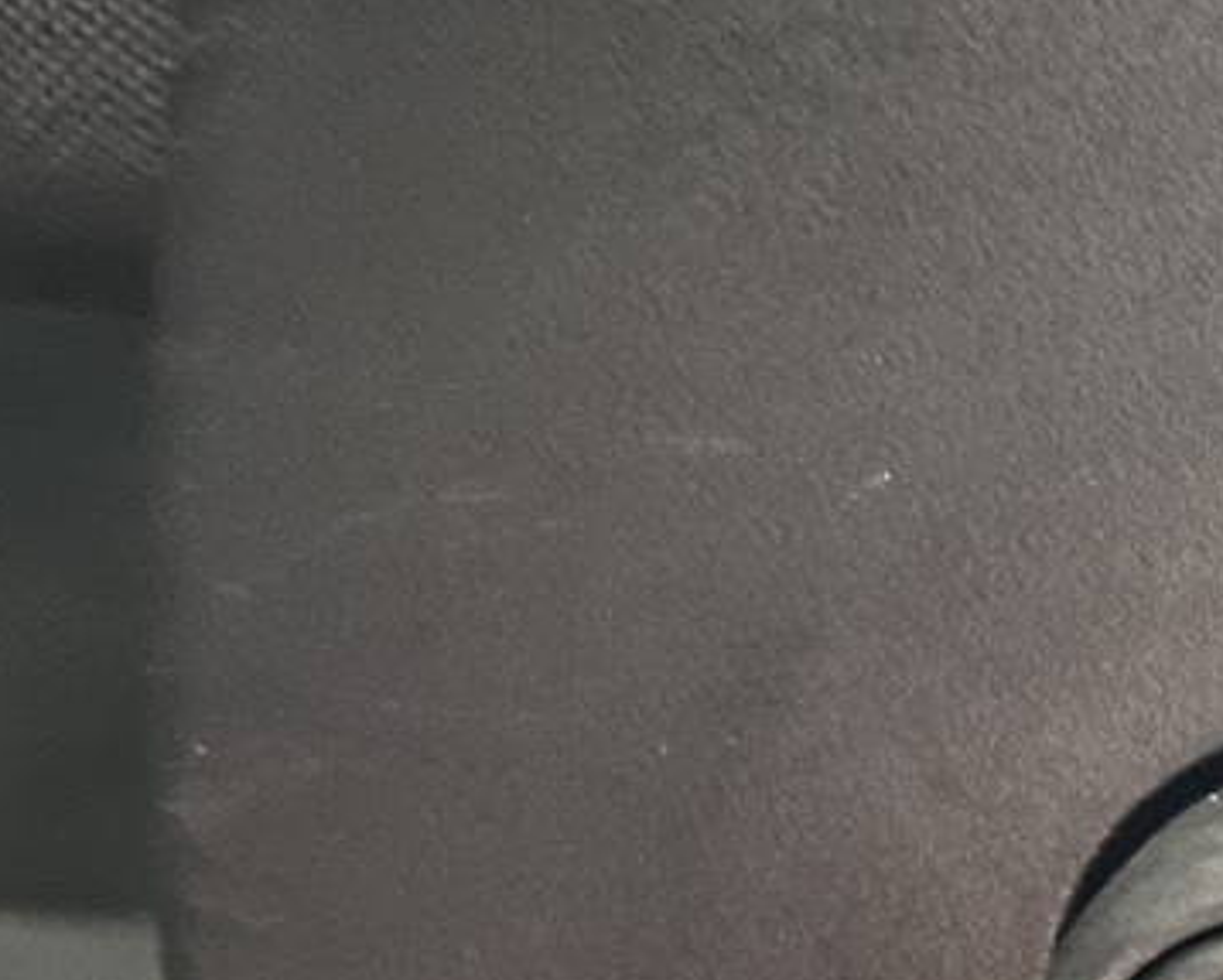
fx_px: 3695
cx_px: 2388
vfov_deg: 15.0
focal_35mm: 102
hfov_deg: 15.4
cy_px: 744
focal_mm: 5.1
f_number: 1.6
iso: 640
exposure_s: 1/13
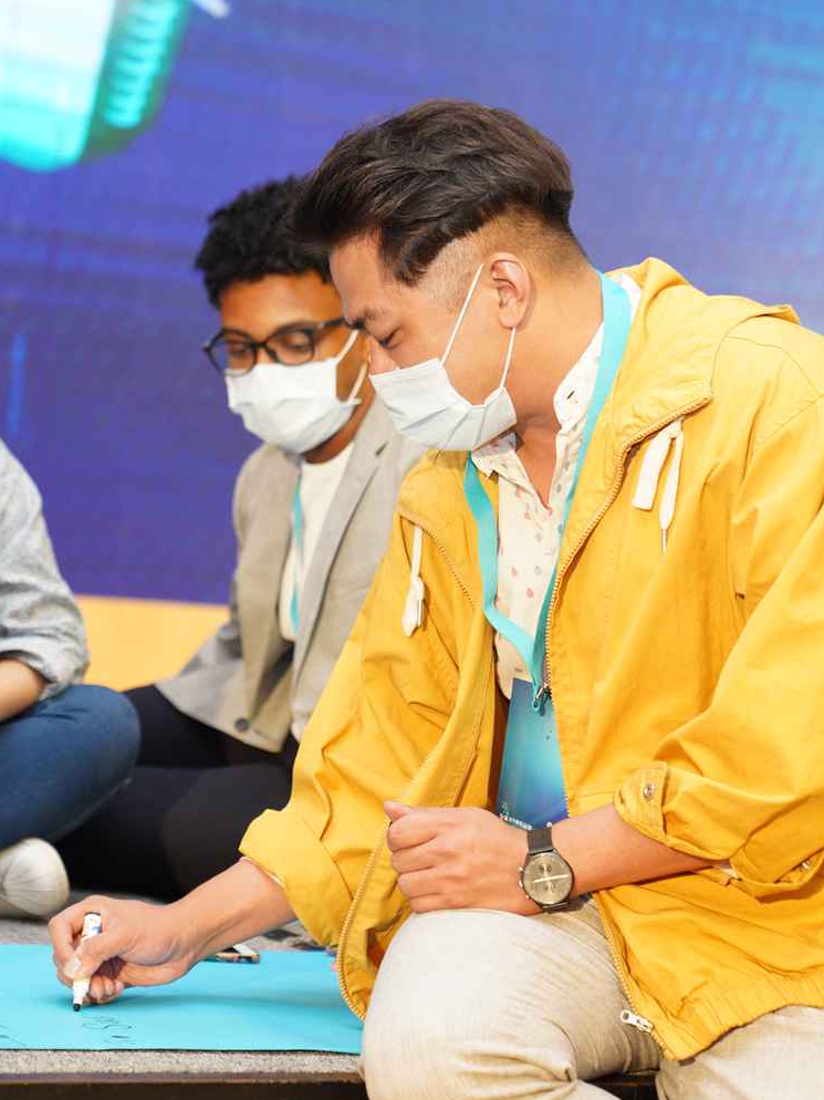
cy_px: 551
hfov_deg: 16.2
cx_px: 90
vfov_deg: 21.8
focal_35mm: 90
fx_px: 2858
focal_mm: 62
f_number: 3.2
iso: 1600
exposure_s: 1/200
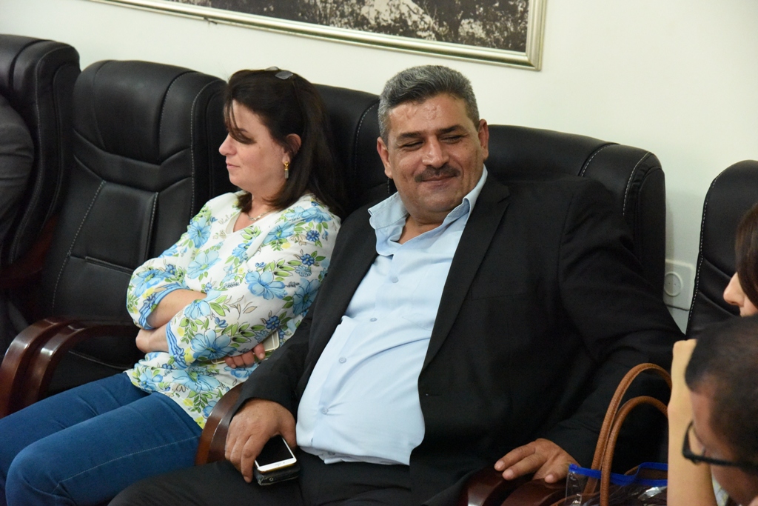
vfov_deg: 16.1
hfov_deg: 23.9
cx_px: 379
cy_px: 253
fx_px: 1790
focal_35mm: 85
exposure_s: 1/125
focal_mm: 85
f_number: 5.6
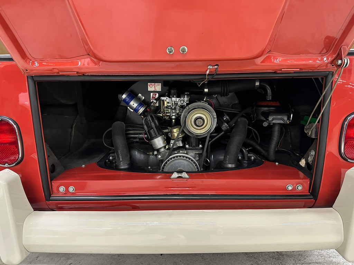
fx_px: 245
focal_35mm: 24
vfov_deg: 56.8
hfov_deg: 71.6
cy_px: 132
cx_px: 177
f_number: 1.78
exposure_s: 1/40
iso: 640
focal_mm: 6.86
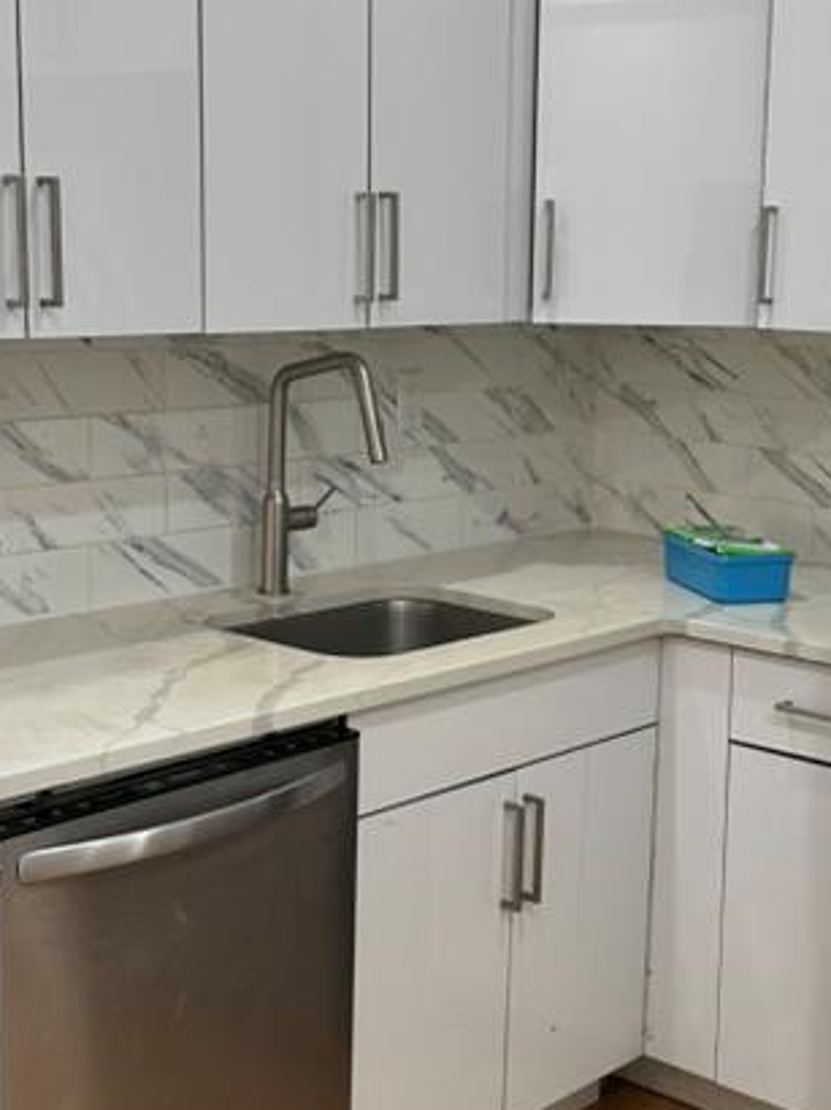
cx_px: 533
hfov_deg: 24.3
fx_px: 1923
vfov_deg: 32.2
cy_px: 533
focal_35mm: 60
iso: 125
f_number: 1.78
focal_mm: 6.86
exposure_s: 1/120
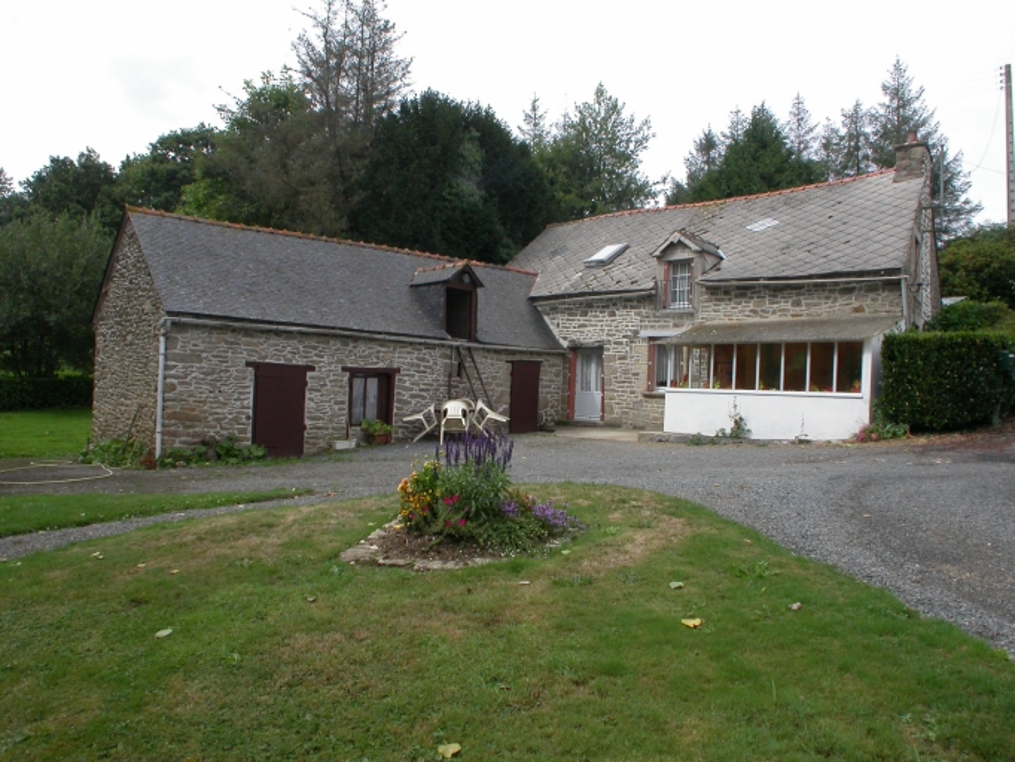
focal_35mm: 38
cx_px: 508
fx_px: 1115
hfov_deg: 49.0
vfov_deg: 37.7
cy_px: 381
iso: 100
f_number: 6.7
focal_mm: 7.85
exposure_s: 1/240
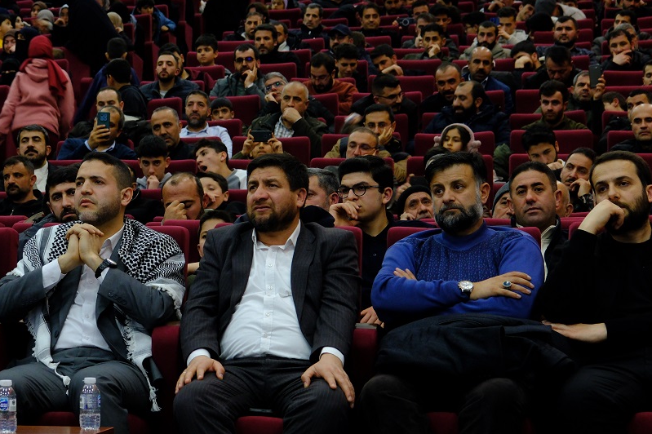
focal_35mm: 106
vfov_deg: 12.9
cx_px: 122
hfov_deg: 19.1
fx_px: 1919
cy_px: 180
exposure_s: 1/20
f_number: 4
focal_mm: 41.1
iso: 1250
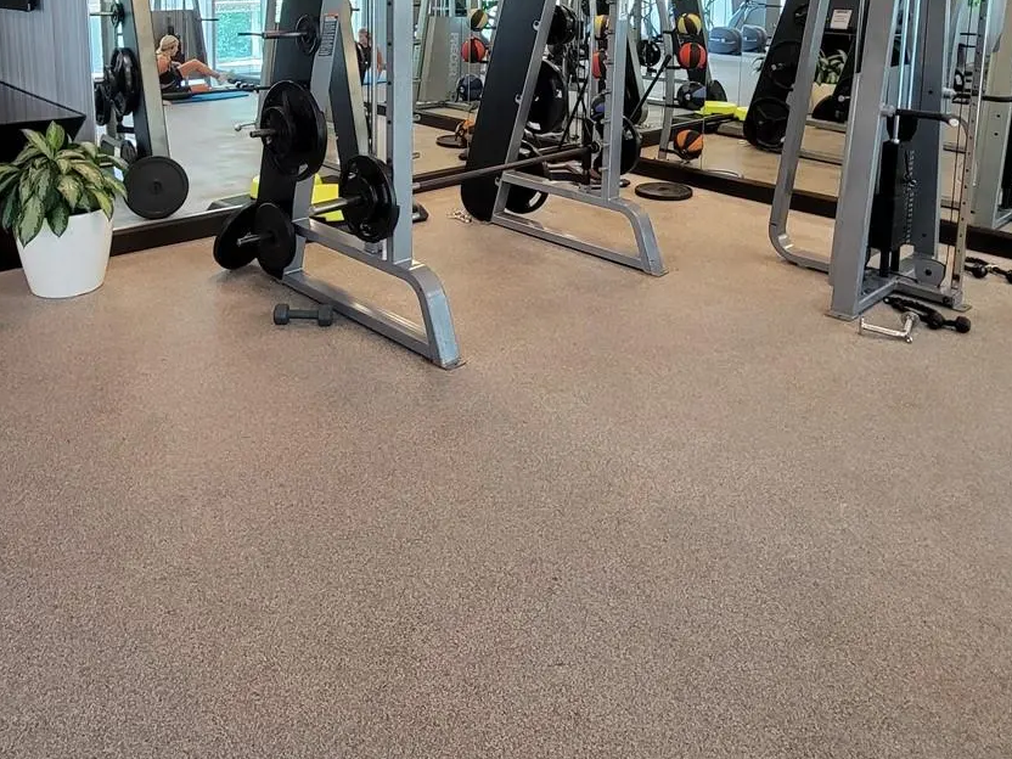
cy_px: 111
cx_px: 455
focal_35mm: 25
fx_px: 731
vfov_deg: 50.2
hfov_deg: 69.2
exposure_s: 1/59
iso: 200
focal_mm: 2.2
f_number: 2.2
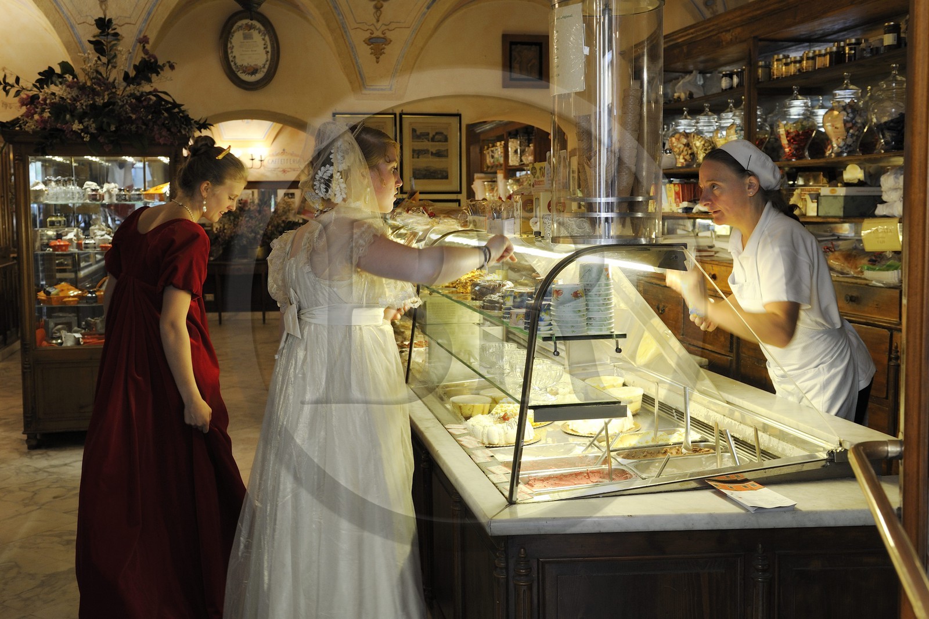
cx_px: 464
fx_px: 903
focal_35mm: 35
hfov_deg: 54.4
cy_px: 310
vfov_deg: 37.8
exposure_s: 1/25
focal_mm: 35
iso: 800
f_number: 4.5
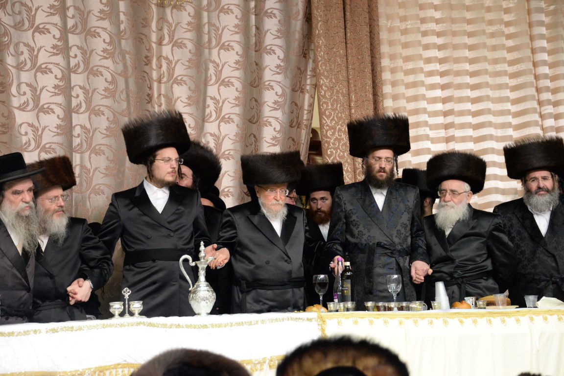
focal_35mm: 82
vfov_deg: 16.7
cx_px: 282
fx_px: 1285
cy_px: 188
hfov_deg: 24.8
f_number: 5.6
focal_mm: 82
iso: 5000
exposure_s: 1/160
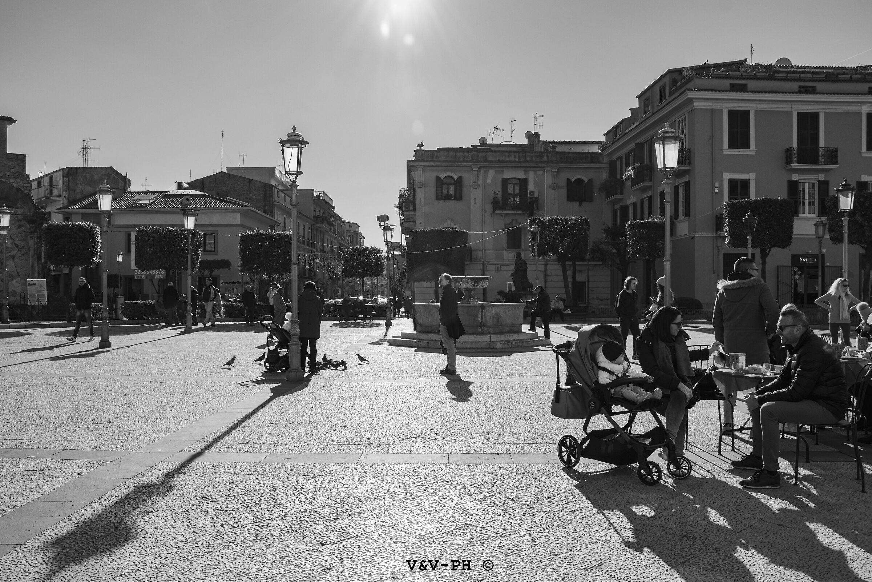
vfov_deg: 25.8
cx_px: 436
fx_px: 1272
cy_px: 291
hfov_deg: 37.9
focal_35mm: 52
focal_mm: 35
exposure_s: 1/1600
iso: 400
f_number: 9
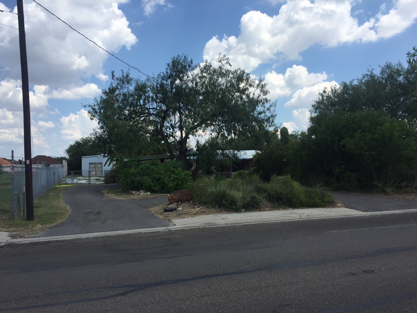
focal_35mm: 29
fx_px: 349
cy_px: 156
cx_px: 208
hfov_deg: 61.7
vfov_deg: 48.2
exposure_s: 1/1980
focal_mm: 4.15
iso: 32
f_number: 2.2
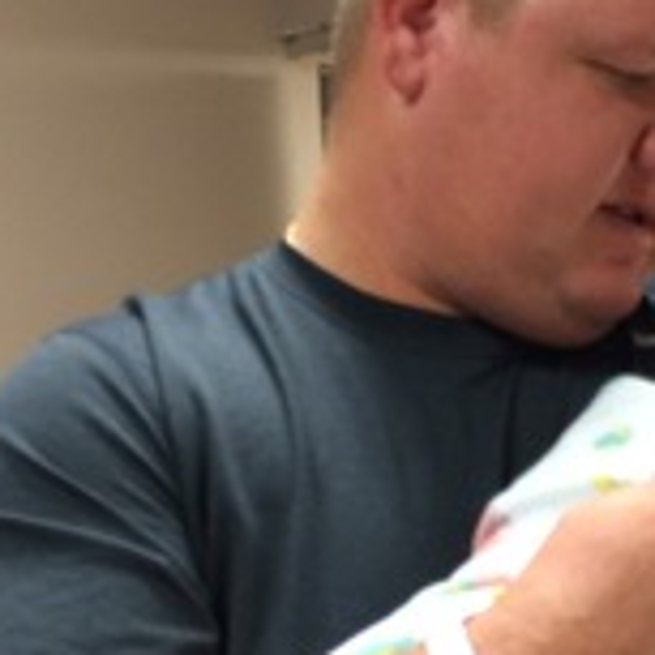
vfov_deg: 20.4
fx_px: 1777
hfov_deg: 20.7
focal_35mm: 83
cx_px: 509
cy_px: 604
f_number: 2.2
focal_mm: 4.12
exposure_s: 1/30
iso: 125
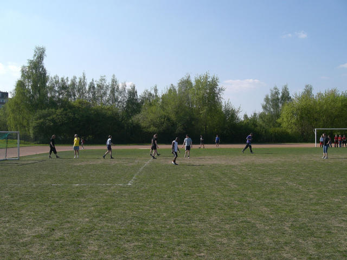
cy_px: 130
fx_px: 381
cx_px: 174
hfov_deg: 49.0
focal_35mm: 38
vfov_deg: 37.7
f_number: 4.4
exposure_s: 1/640
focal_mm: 6.3
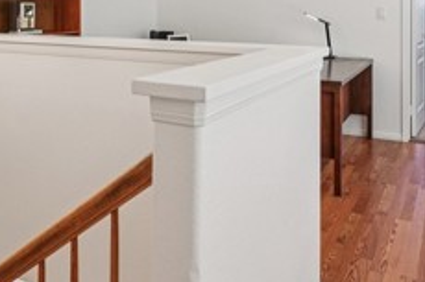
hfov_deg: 49.4
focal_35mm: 39
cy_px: 18
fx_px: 460
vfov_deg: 32.2
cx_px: 177
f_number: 7.1
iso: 400
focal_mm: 14
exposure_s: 1/20
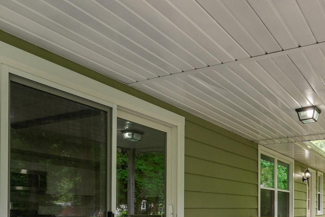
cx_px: 257
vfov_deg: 35.8
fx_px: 307
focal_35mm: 34
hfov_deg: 52.5
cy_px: 207
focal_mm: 16
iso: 200
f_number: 8
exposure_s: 1/30
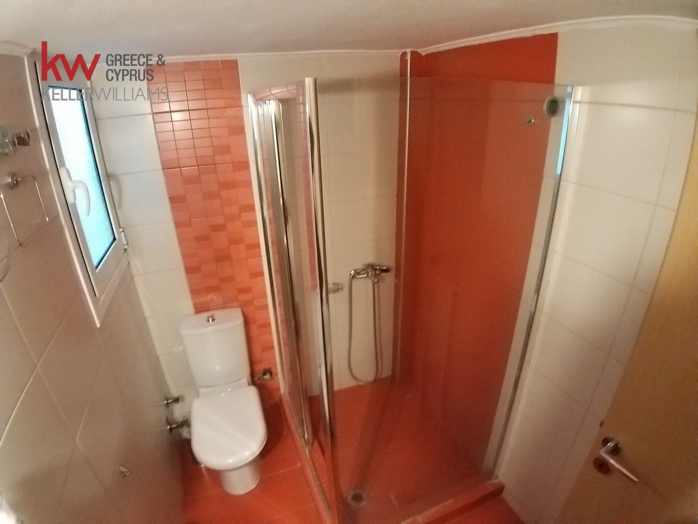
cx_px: 349
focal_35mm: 18
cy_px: 262
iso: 500
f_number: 2.4
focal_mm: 1.87
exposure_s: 1/25
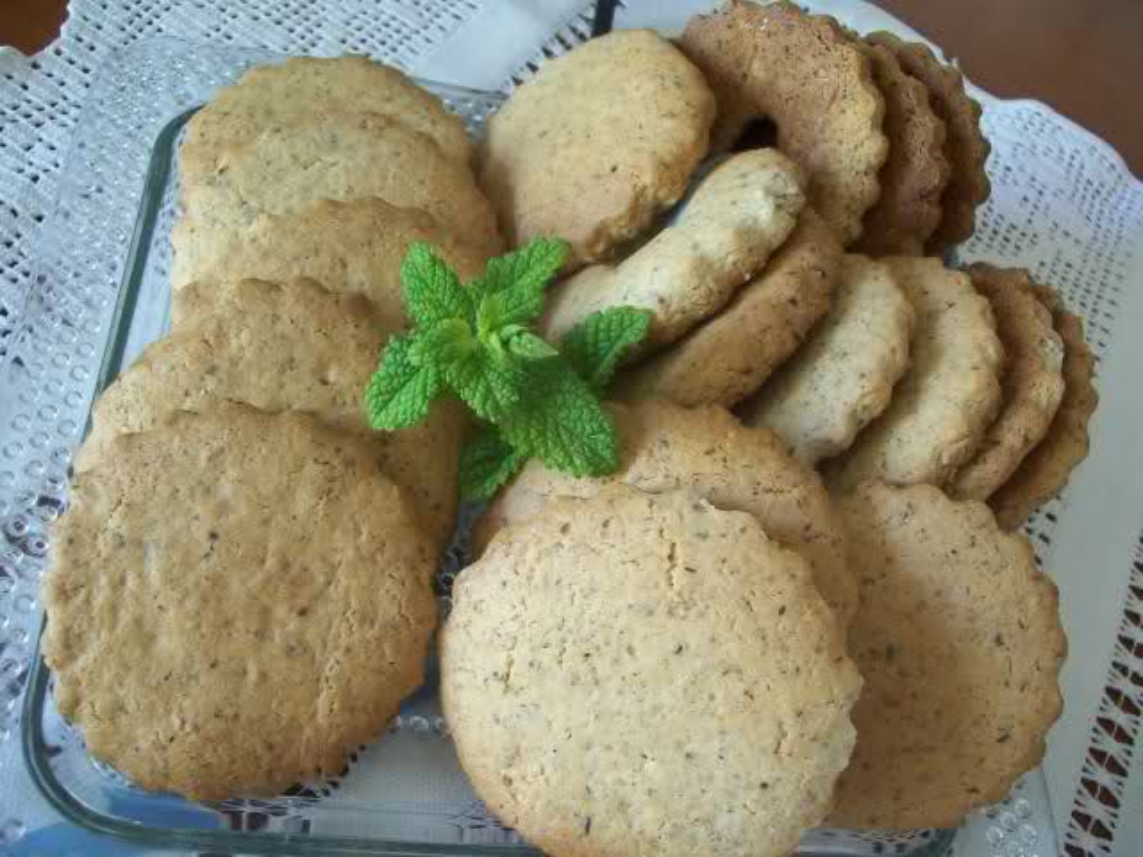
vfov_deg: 39.7
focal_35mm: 36
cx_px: 572
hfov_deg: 51.4
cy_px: 428
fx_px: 1189
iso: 160
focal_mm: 6
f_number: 2.7
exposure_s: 1/29.1
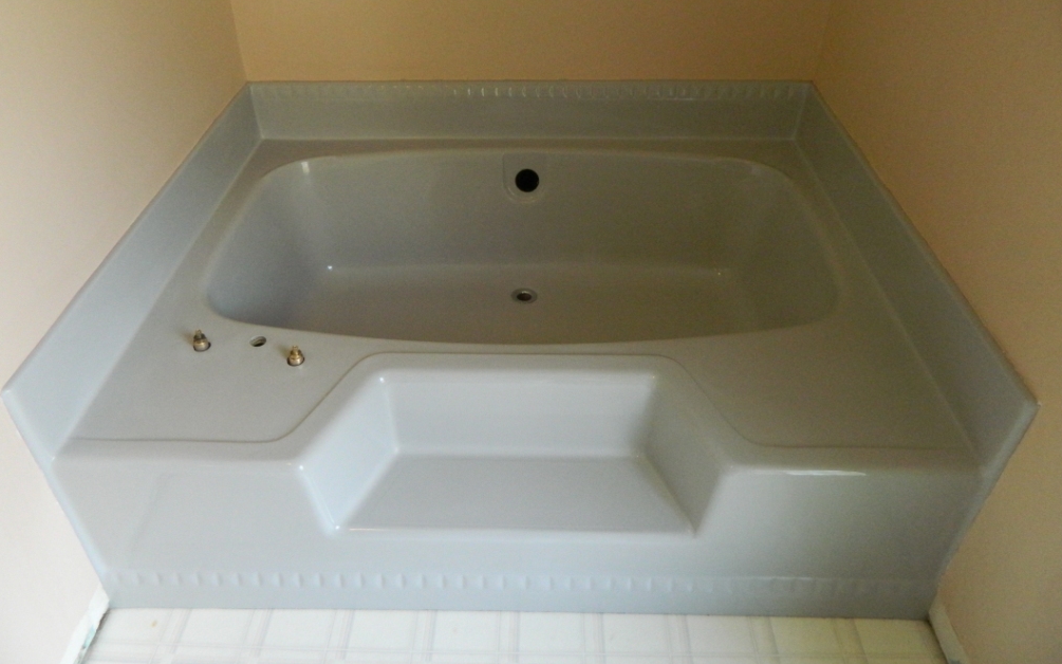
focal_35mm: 27
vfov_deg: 46.0
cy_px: 301
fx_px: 781
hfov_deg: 68.4
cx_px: 522
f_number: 3.1
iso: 400
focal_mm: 4.5
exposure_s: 1/80
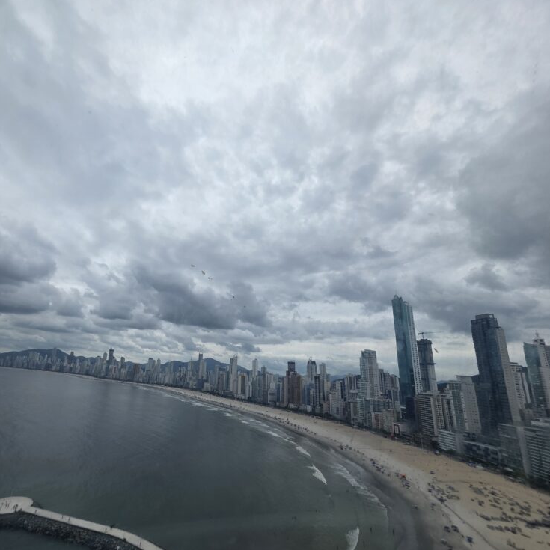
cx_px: 202
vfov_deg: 87.4
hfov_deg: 85.5
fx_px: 288
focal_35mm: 16
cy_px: 282
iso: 40
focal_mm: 2.2
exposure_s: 1/781
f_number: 1.9
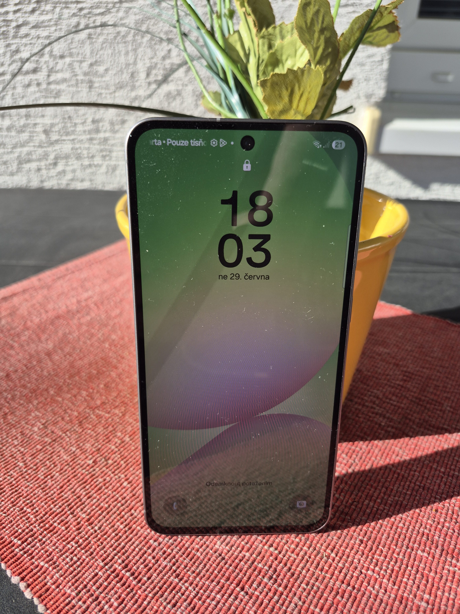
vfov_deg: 73.9
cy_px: 307
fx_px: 408
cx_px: 230
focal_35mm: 23
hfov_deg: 58.9
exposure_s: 1/1020
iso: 25
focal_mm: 5.4
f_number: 1.8
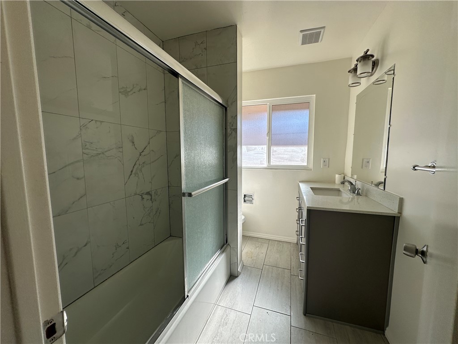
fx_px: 185
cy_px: 172
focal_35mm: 14
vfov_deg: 85.7
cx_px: 229
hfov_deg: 102.1
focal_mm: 2.22
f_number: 2.2
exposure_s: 1/159
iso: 40
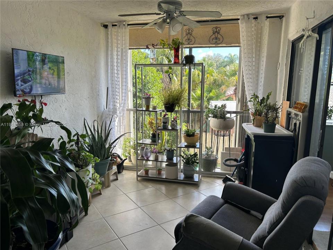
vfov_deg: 53.1
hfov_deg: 67.3
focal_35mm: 26
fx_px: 250
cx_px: 166
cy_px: 125
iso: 40
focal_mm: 5.7
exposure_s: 1/219
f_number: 1.5
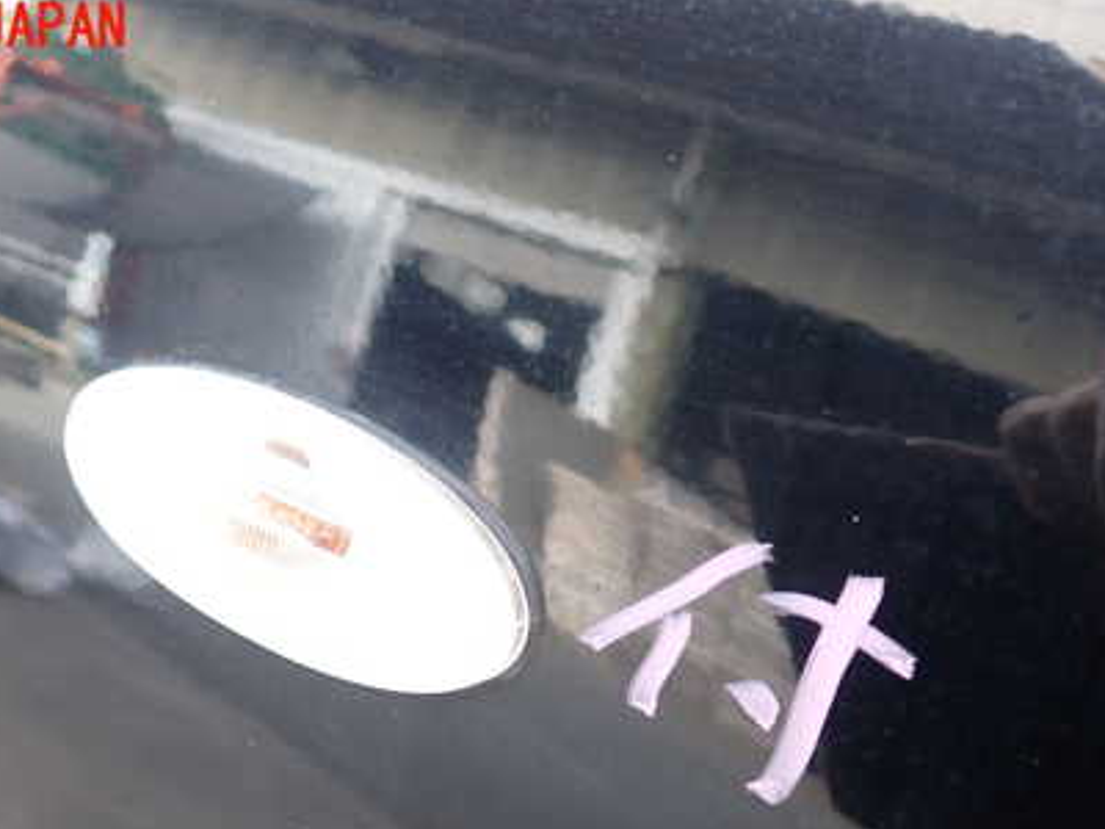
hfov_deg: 41.9
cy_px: 616
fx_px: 1436
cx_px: 453
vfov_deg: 31.6
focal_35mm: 45
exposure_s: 1/60
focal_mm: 5.4
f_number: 2.3
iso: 200
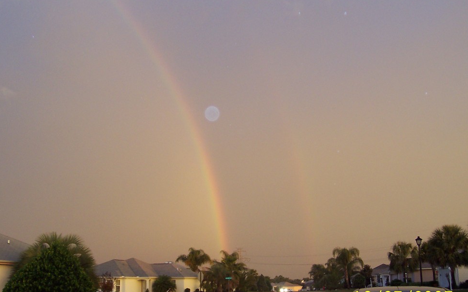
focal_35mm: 41
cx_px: 235
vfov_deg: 31.2
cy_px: 162
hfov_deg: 48.2
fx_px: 523
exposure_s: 1/60
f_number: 2.8
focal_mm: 5.6
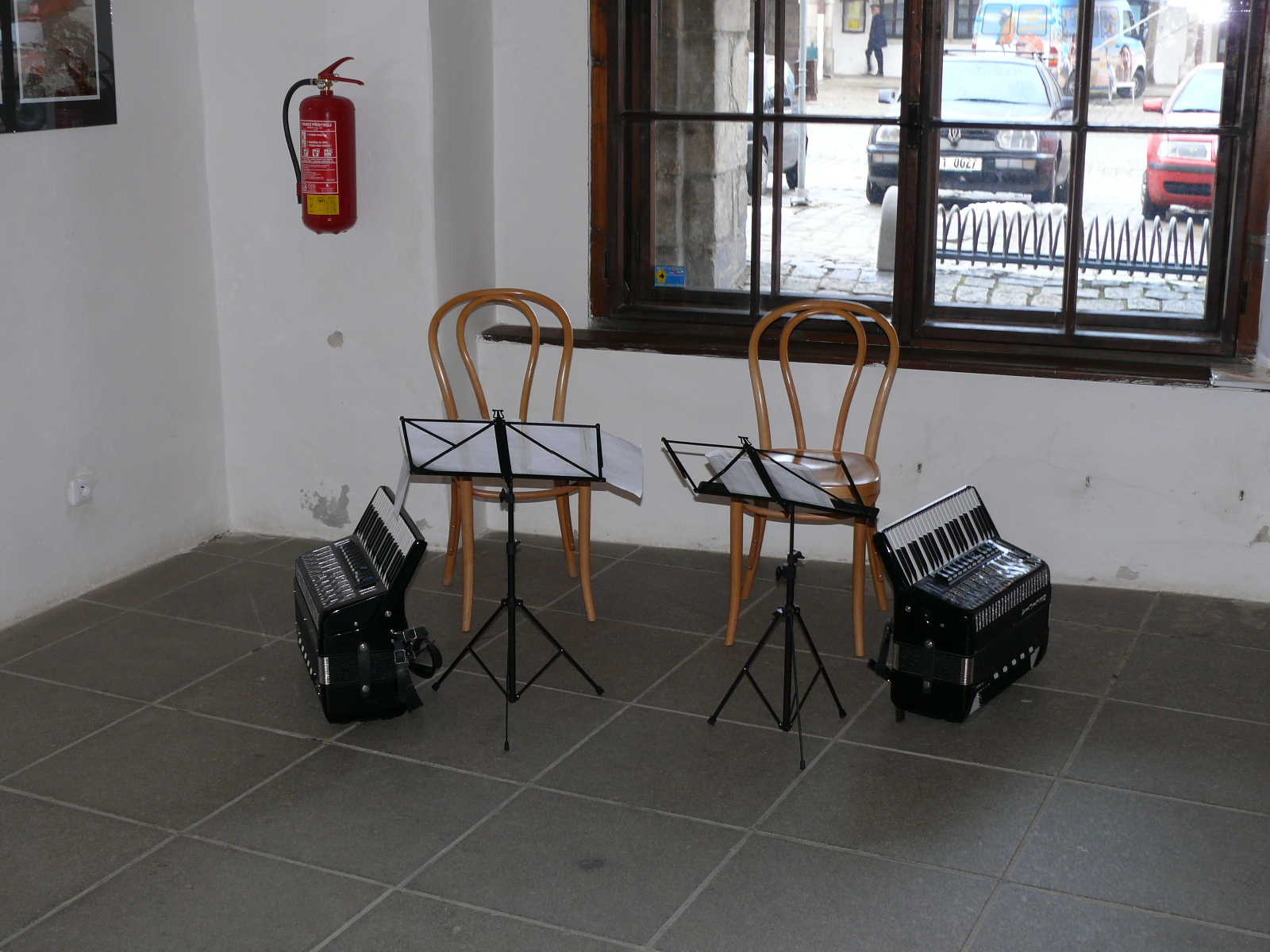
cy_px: 476
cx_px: 635
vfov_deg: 30.9
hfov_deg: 40.4
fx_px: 1724
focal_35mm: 47
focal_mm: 8.9
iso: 100
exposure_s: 1/30
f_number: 2.8
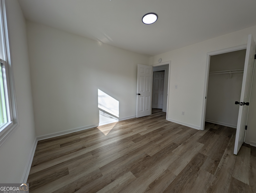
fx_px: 89
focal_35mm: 12
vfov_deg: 94.6
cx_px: 128
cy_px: 96
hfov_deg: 110.5
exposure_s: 1/356
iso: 36
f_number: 1.95
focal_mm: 2.23
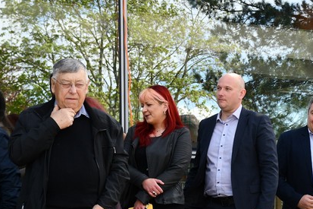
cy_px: 143
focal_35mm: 186
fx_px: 1616
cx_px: 353
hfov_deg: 10.9
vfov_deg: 7.4
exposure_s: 1/250
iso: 200
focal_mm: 50
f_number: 5.6
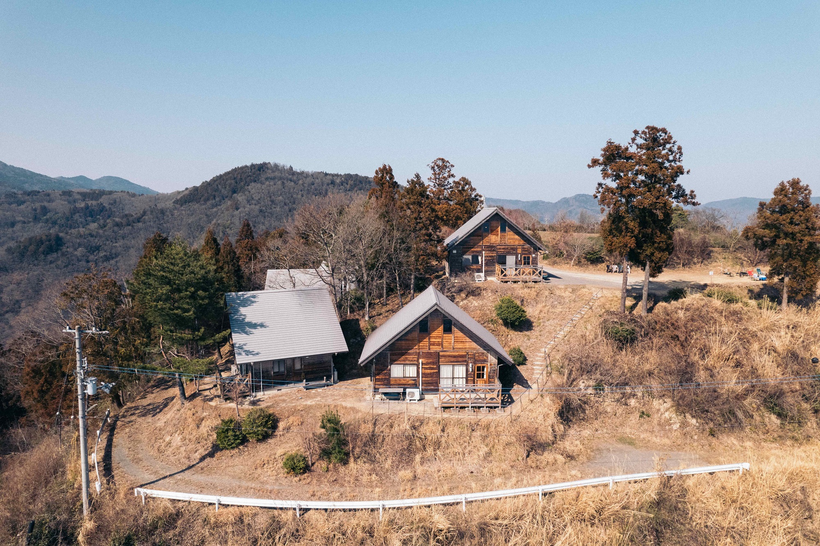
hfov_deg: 78.6
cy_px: 273
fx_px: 501
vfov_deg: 57.2
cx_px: 410
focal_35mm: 22
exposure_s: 1/100
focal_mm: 8.38
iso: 200
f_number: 2.8
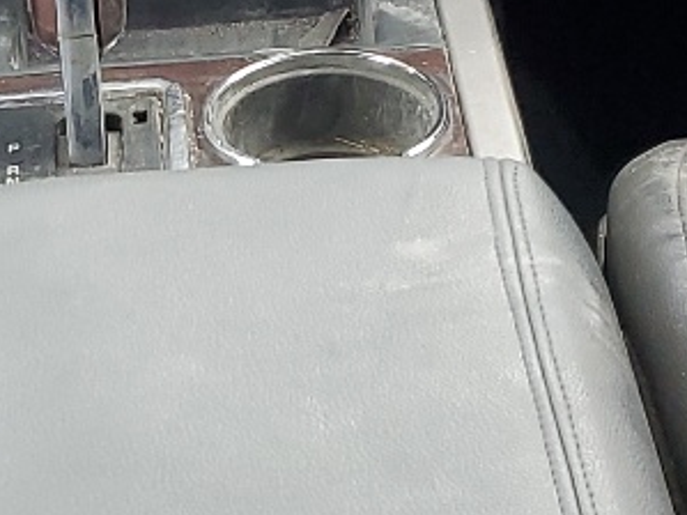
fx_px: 2758
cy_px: 184
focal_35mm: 139
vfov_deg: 10.7
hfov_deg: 14.2
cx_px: 200
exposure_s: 1/120
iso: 73
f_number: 1.5
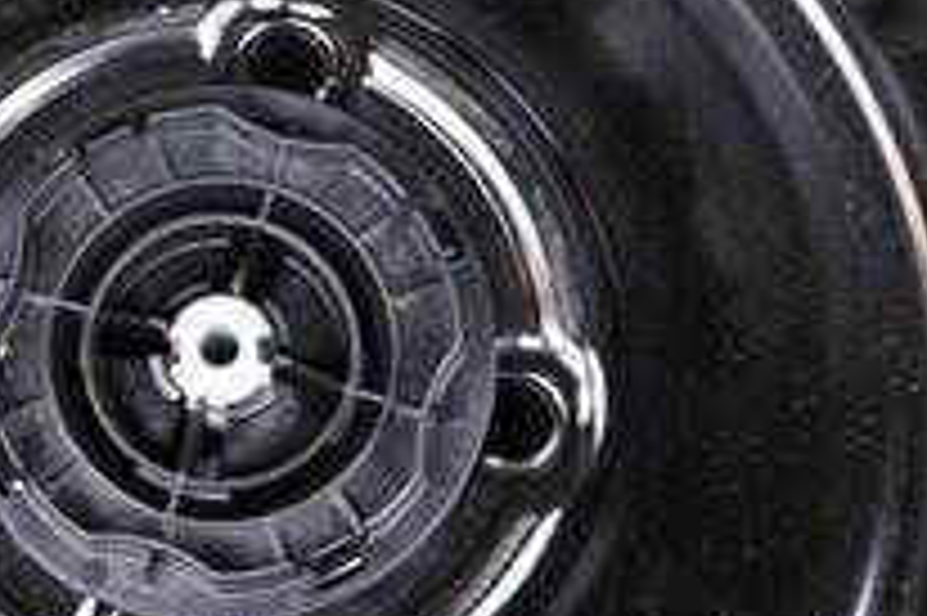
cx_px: 90
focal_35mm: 179
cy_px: 348
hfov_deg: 11.4
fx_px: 4605
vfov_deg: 7.7
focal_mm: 24
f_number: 2.8
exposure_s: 1/40
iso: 800
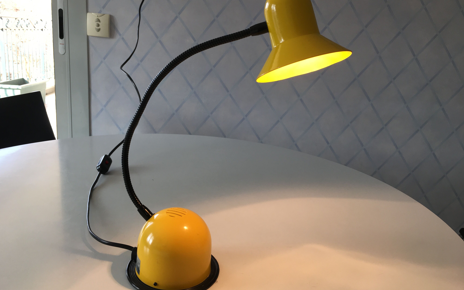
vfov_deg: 40.6
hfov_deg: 61.2
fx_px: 392
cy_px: 141
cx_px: 231
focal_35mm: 31
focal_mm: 4.15
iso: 40
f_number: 2.2
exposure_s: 1/100
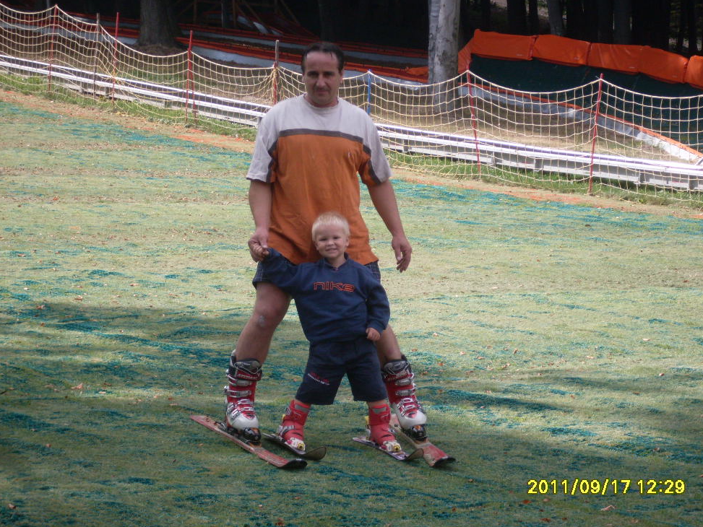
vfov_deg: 12.4
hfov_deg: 16.4
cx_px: 366
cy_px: 264
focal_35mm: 120
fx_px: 2437
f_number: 5.2
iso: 80
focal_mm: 18.9
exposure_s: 1/250
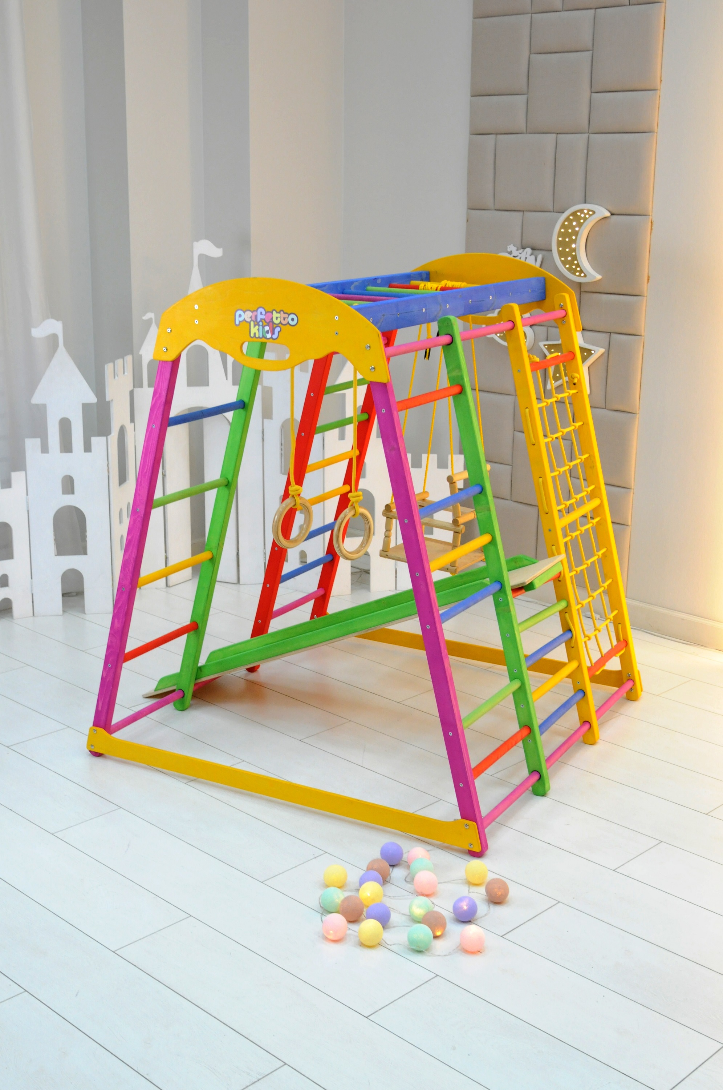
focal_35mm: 45
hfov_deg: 29.8
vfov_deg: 43.7
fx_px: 1359
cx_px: 362
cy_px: 545
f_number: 5.6
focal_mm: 30
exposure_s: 1/50
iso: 1000
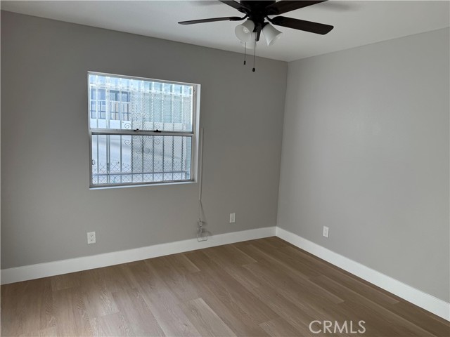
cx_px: 225
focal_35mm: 24
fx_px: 312
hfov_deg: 71.6
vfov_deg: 56.8
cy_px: 168
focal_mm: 6.76
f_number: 1.78
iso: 80
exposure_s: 1/196
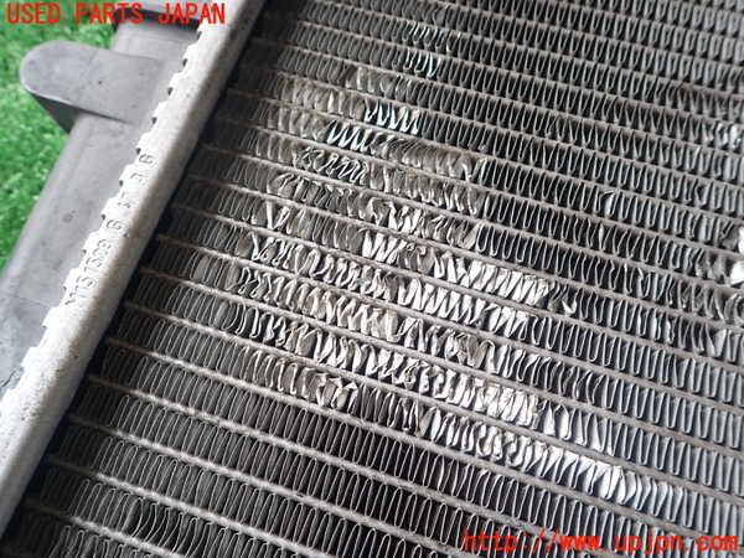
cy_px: 279
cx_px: 372
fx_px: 537
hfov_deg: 69.4
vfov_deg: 54.9
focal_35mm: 25
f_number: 2.8
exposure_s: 1/160
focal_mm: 4.5
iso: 100
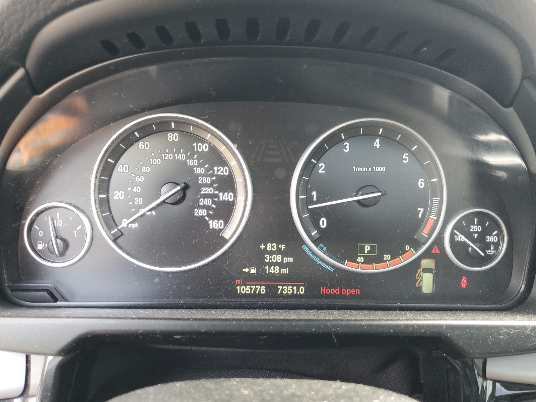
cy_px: 201
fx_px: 403
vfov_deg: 53.1
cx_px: 268
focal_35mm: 26
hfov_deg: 67.3
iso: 105
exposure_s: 1/60.2
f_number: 1.5
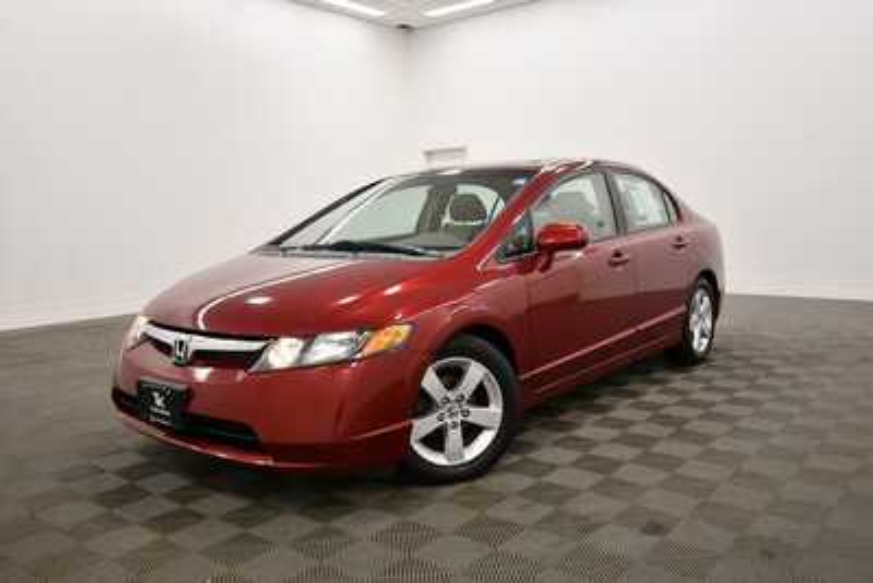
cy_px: 292
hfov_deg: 61.9
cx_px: 436
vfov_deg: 43.6
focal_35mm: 30
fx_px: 728
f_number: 5.6
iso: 800
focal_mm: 20
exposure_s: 1/125
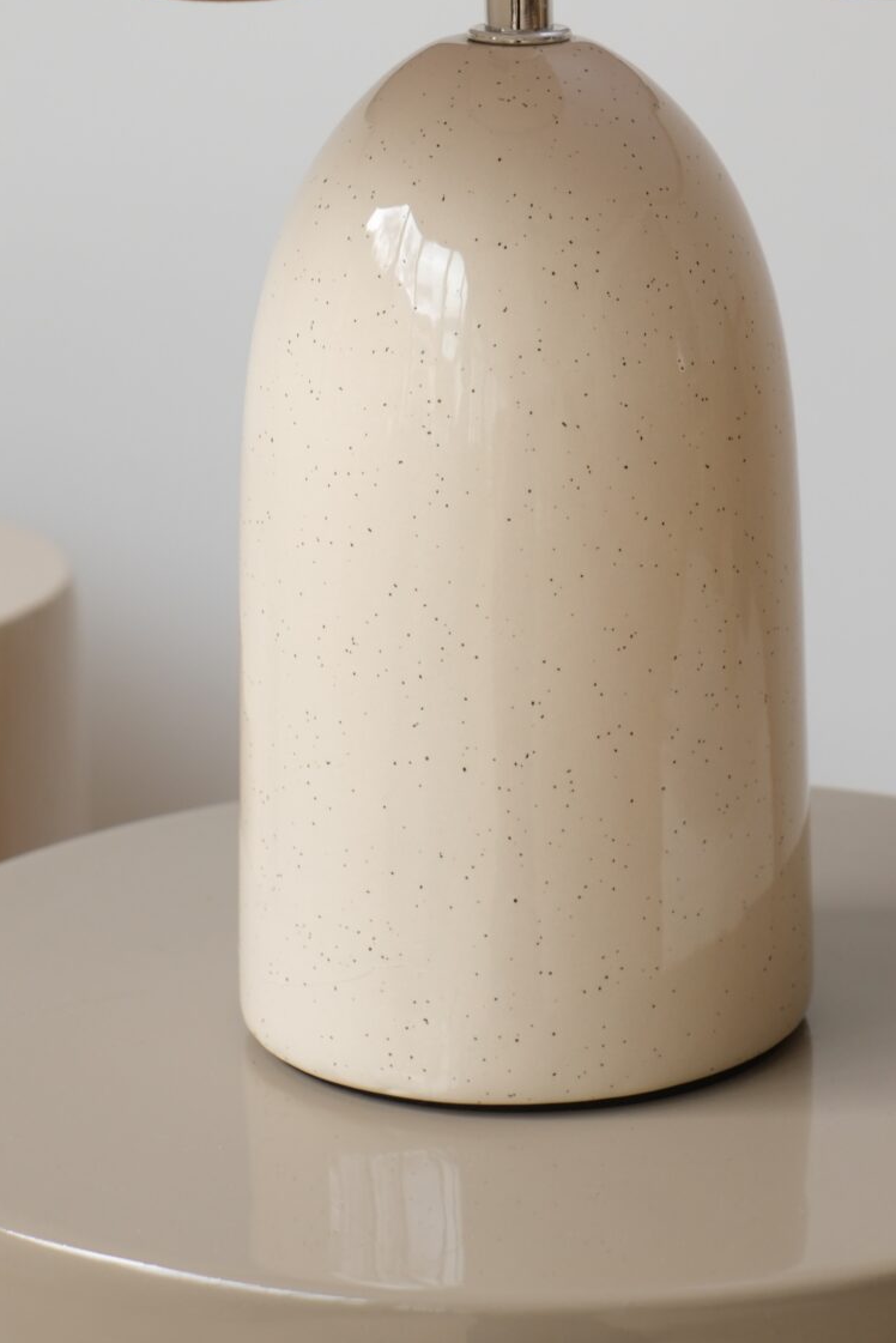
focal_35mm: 121
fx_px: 4514
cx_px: 674
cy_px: -84
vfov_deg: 16.5
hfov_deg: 11.3
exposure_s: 1/52
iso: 320
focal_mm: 35
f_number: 4
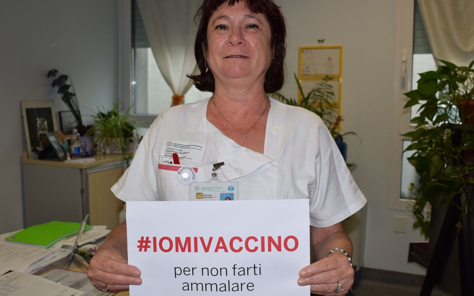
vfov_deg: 36.3
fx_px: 452
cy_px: 146
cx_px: 235
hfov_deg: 55.3
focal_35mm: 35
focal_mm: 18
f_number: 3.5
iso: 100
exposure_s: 1/60
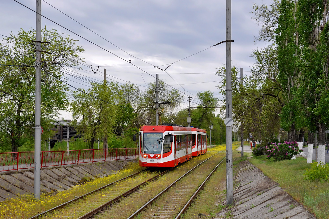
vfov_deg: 25.9
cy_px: 112
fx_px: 475
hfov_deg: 38.2
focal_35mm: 52
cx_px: 166
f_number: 6.3
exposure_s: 1/320
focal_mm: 30
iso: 200
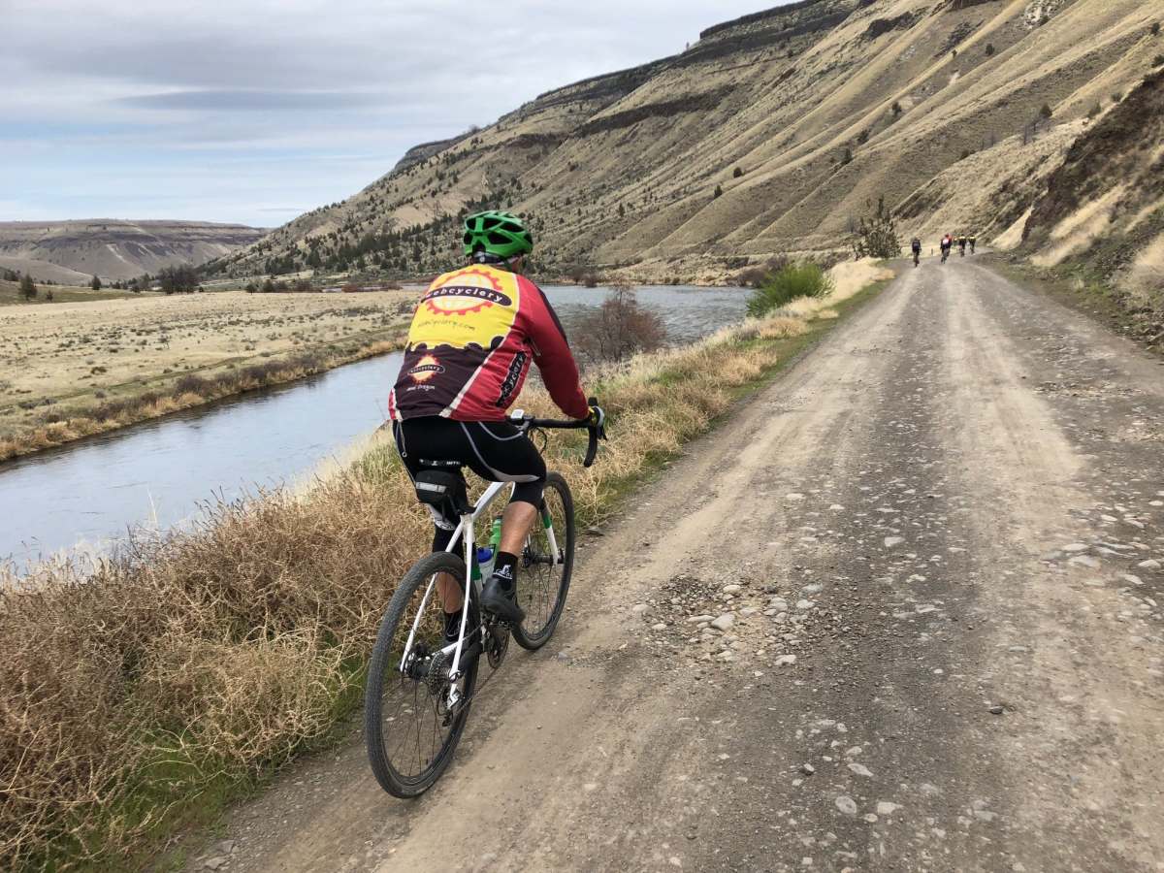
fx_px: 942
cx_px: 582
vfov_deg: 49.7
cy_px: 436
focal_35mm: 28
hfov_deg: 63.4
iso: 20
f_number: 1.8
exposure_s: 1/1297
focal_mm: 3.99
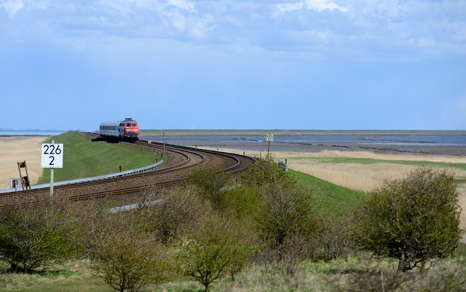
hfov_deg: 9.7
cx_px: 213
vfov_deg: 6.1
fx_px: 2743
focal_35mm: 216
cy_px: 119
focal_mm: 180
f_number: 6.3
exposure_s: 1/1600
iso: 200
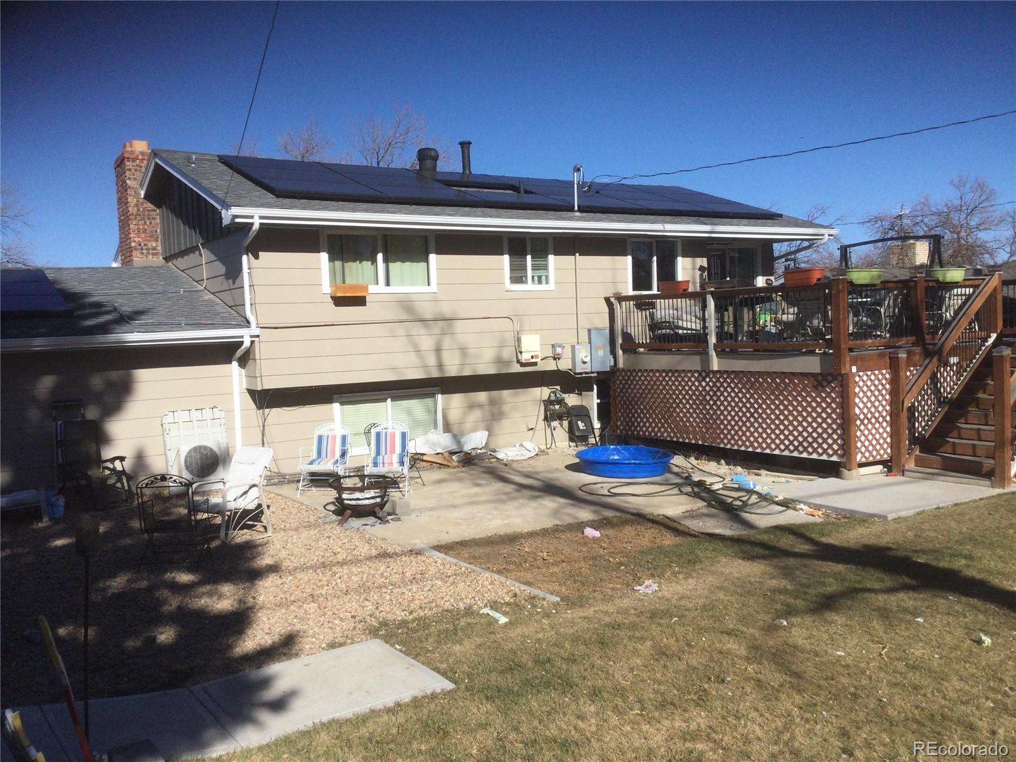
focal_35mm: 31
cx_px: 508
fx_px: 910
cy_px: 381
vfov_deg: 45.4
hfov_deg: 58.4
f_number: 2.4
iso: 25
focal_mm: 3.3
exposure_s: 1/2203
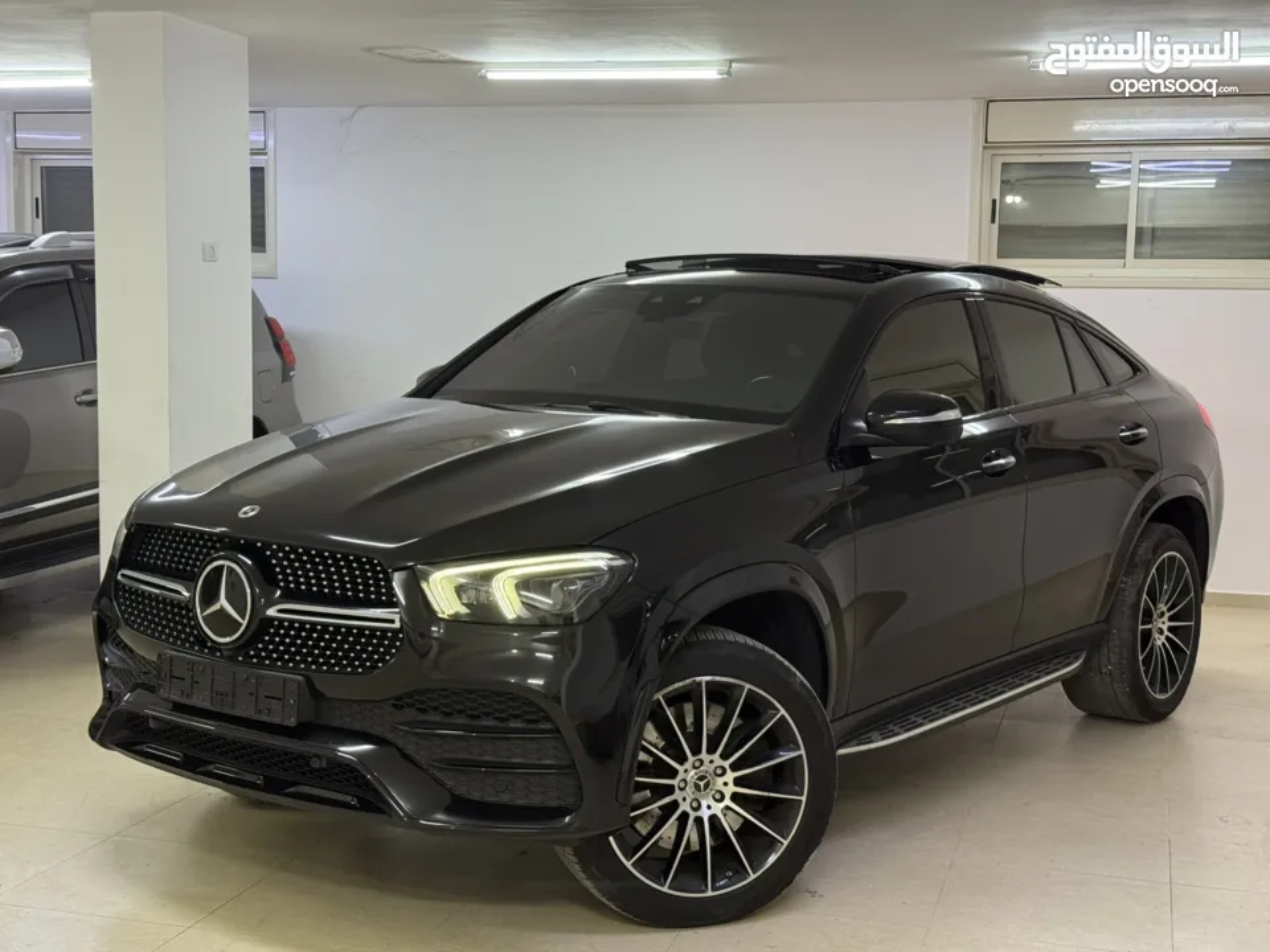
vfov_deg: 30.3
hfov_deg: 39.7
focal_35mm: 48
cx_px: 635
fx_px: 1761
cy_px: 476
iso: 125
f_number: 1.78
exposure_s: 1/48
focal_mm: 6.76
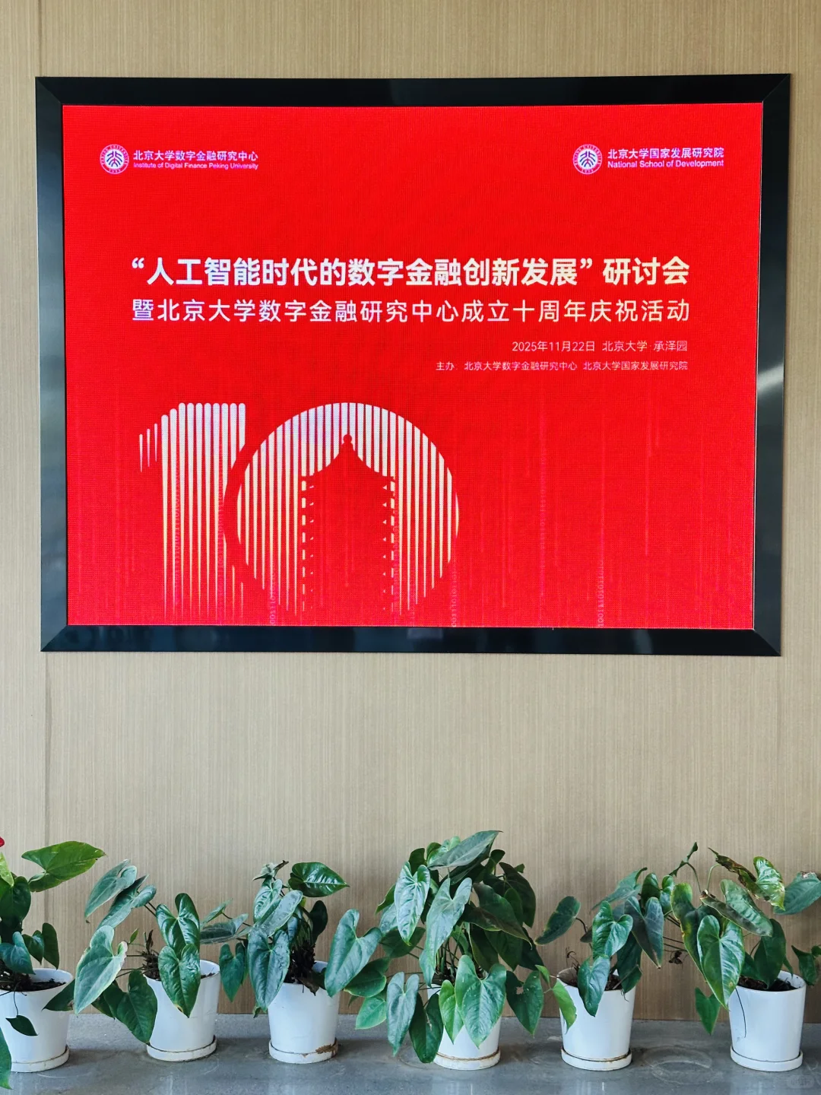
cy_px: 548
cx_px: 410
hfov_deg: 30.3
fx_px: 1518
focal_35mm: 48
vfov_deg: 39.7
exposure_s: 1/60
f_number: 1.78
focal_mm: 6.86
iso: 100
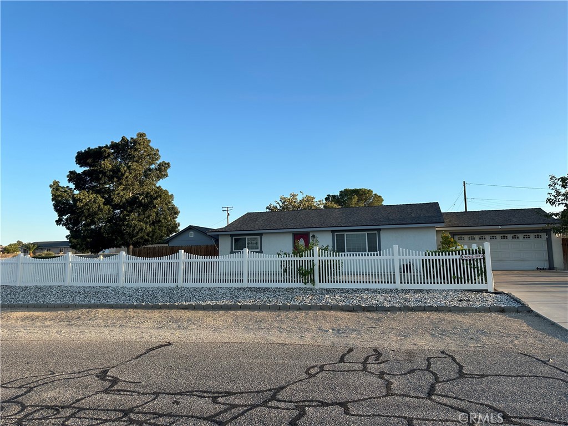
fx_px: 394
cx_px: 284
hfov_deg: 71.6
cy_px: 213
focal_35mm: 24
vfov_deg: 56.8
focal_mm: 6.86
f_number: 1.78
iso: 80
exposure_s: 1/1812
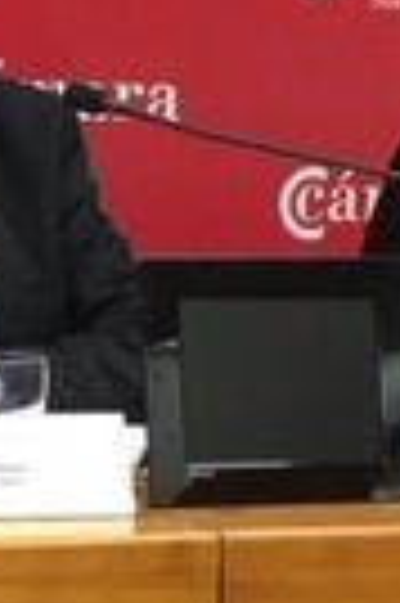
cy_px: 418
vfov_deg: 14.2
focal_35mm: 144
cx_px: -139
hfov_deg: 9.3
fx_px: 2406
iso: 80
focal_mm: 4.15
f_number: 2.2
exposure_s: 1/33
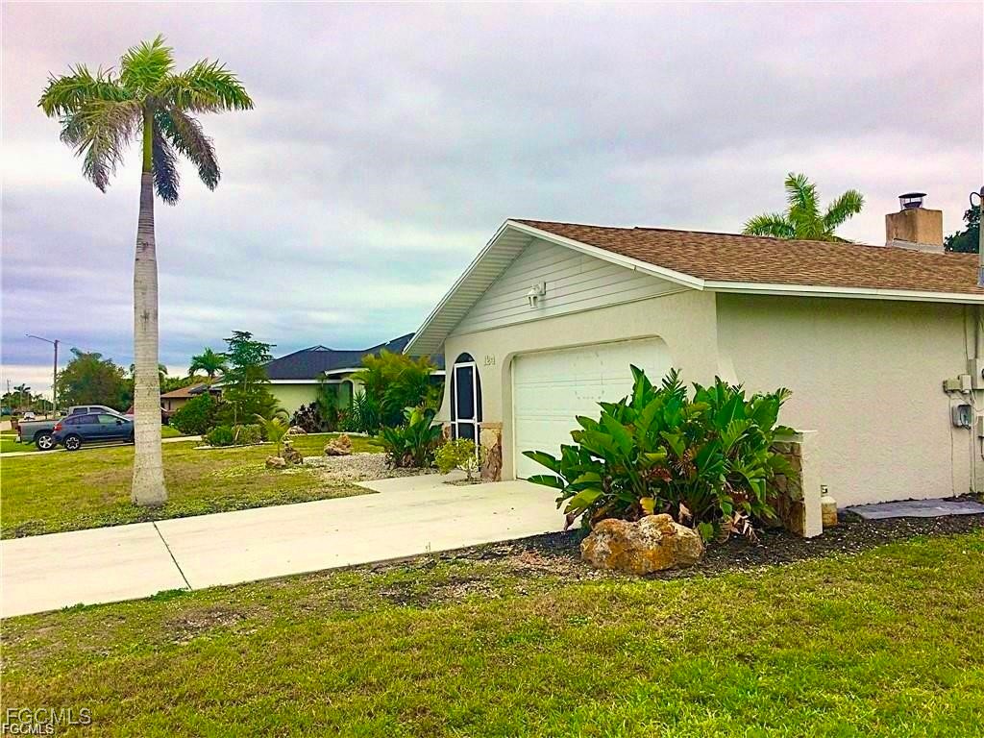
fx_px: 881
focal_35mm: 31
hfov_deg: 58.4
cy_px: 369
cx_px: 492
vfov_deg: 45.4
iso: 25
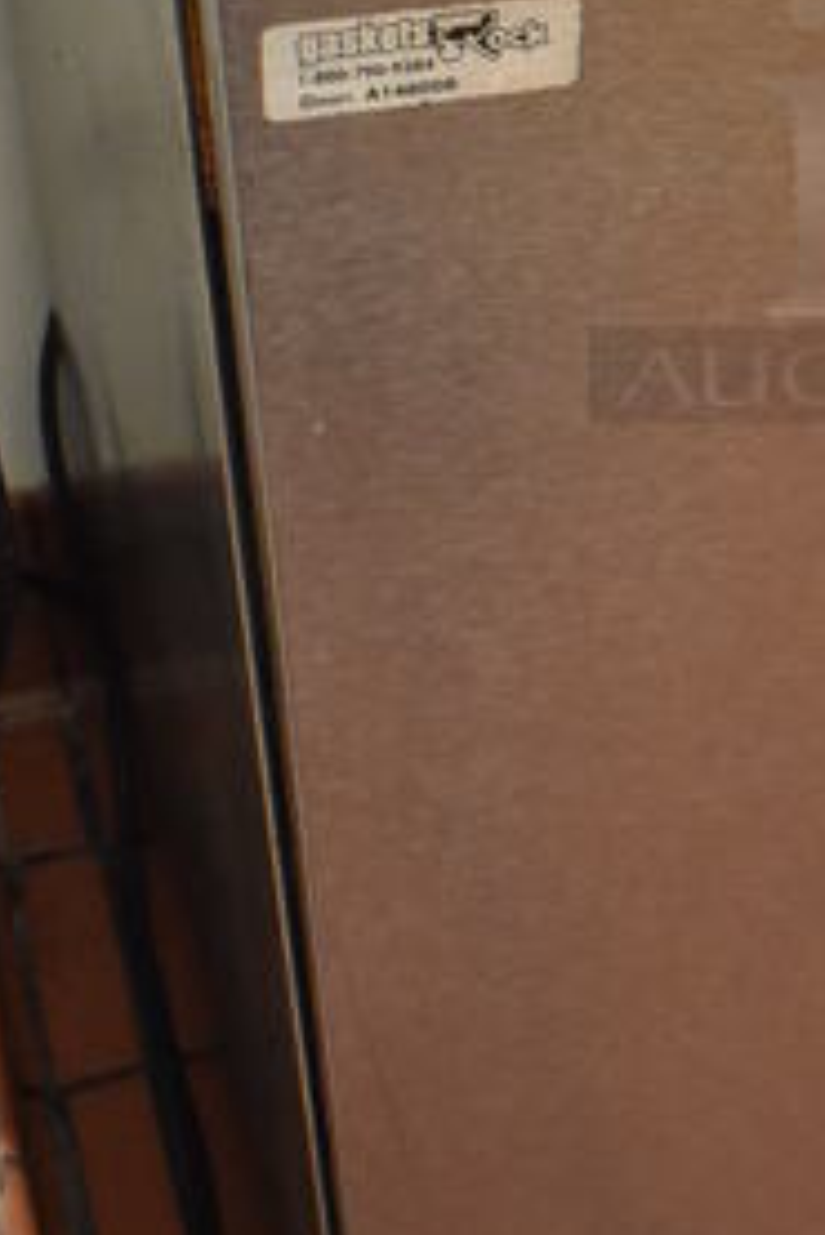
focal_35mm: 89
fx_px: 3055
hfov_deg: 14.7
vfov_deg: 22.4
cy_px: 189
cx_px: 1088
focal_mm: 18
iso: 3200
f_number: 3.5
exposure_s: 1/125
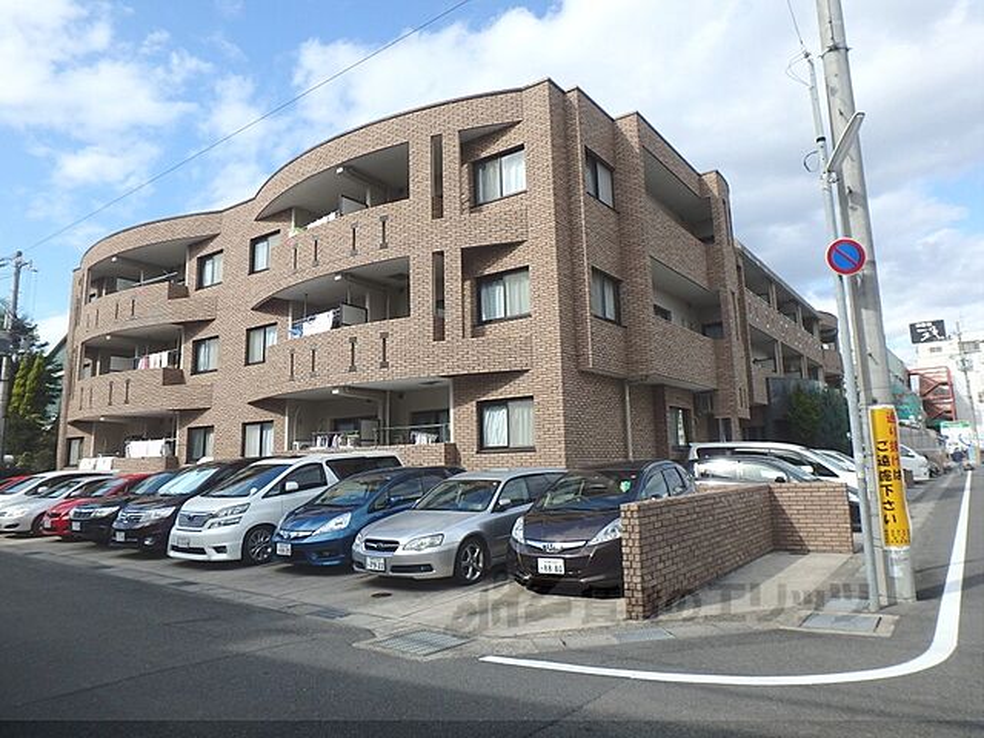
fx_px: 682
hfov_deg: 71.6
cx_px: 492
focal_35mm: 24
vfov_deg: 56.8
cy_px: 369
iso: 125
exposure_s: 1/640
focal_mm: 4.2
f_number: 3.9
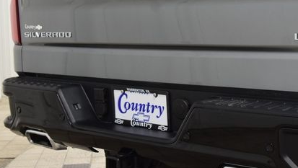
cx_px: 211
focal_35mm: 73
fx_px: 577
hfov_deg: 28.6
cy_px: 71
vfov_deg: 16.6
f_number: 6.3
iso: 640
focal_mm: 30
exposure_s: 1/15
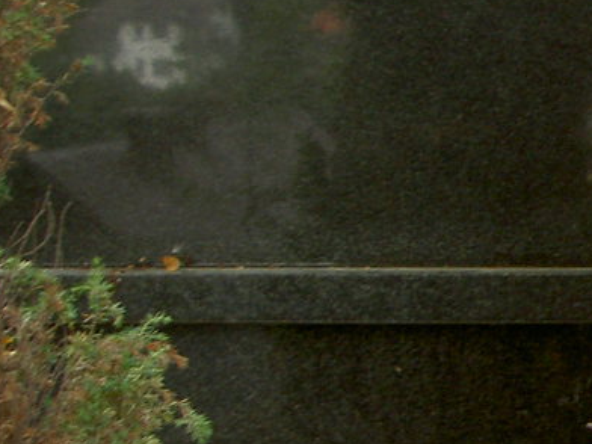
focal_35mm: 159
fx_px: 2719
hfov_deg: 11.3
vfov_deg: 9.3
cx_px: 1167
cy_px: 307
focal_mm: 8
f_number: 2.8
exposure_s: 1/60
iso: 50
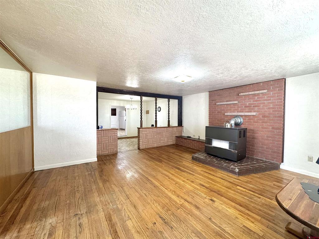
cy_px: 120
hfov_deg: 102.1
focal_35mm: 14
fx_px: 129
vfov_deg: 85.7
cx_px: 160
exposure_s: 1/60
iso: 250
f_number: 2.2
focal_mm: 2.22
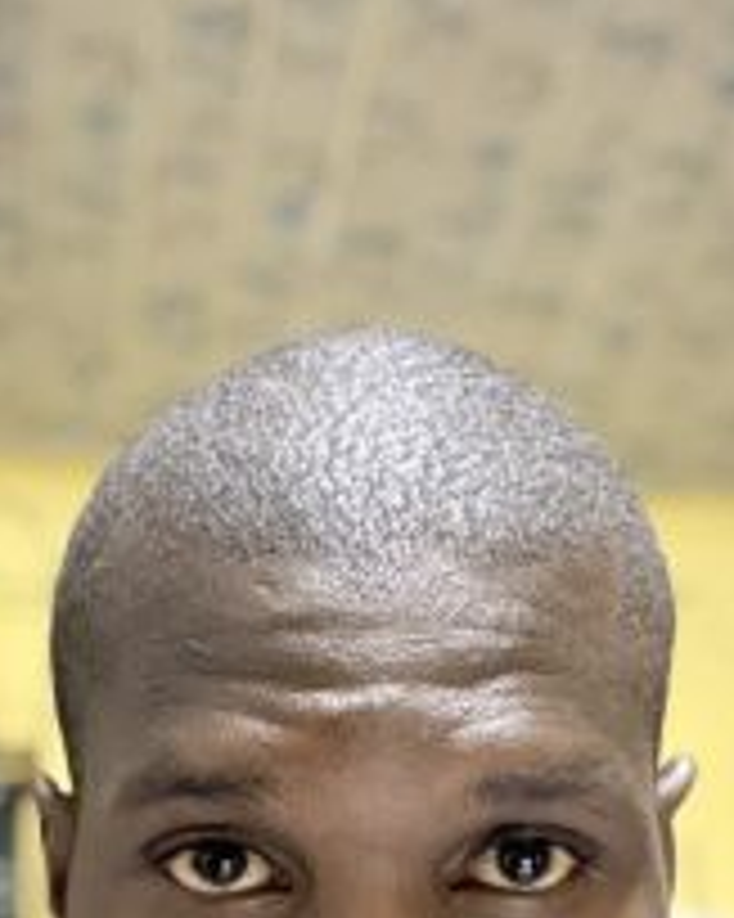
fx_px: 1875
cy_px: 1071
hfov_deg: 22.1
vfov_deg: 25.1
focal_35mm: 69
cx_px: 266
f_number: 2.2
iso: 1000
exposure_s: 1/15
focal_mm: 2.71
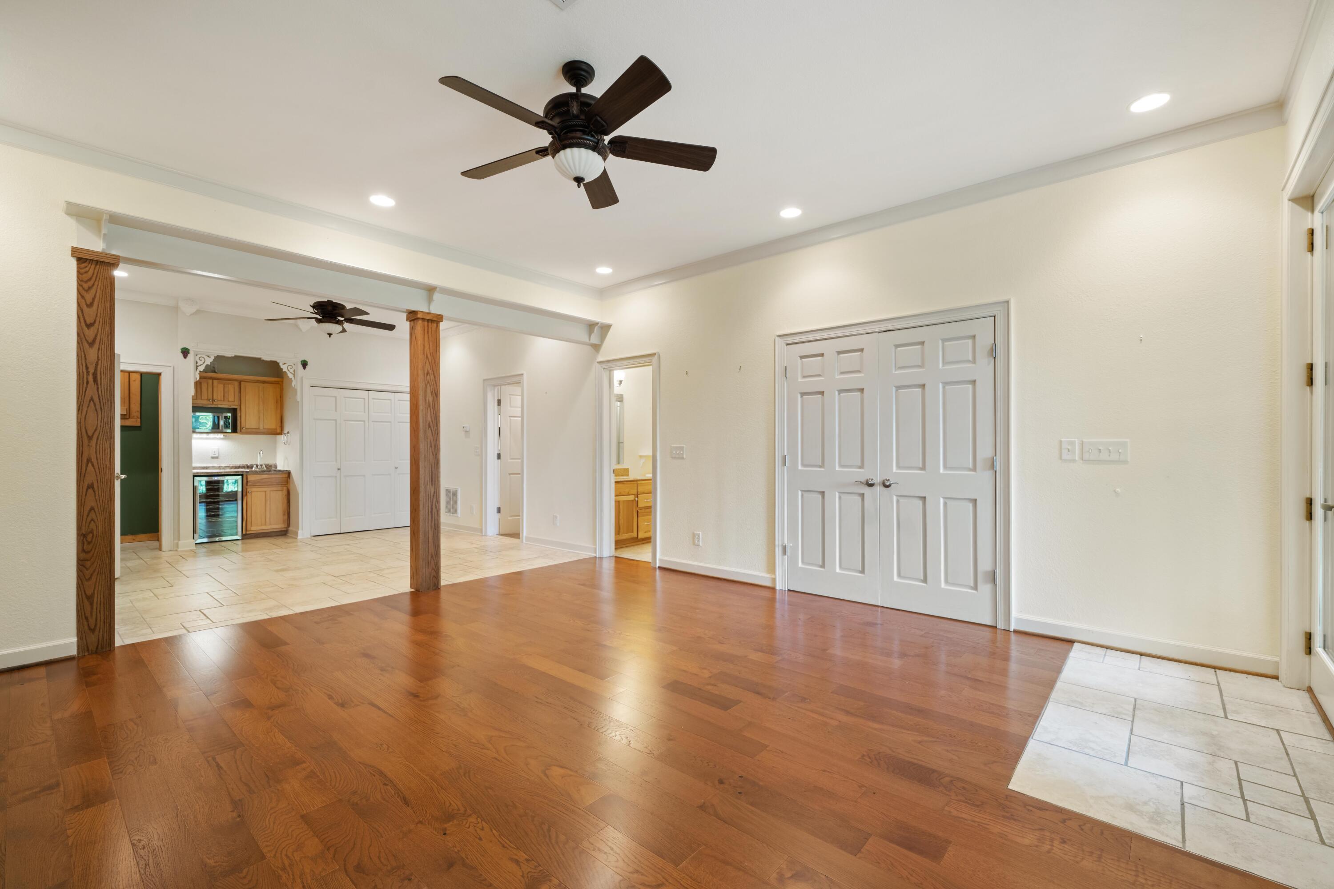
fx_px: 556
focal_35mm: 15
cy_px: 444
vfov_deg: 77.3
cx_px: 667
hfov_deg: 100.4
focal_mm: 15
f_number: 9.5
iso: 400
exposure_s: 1
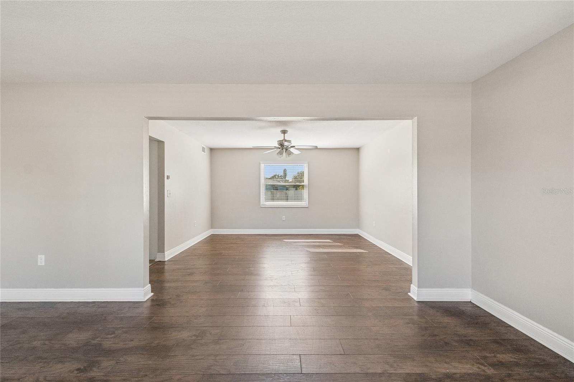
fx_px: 239
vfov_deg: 77.3
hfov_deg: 100.4
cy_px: 191
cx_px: 287
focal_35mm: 15
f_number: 7.1
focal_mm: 10
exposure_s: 1/1250
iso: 640
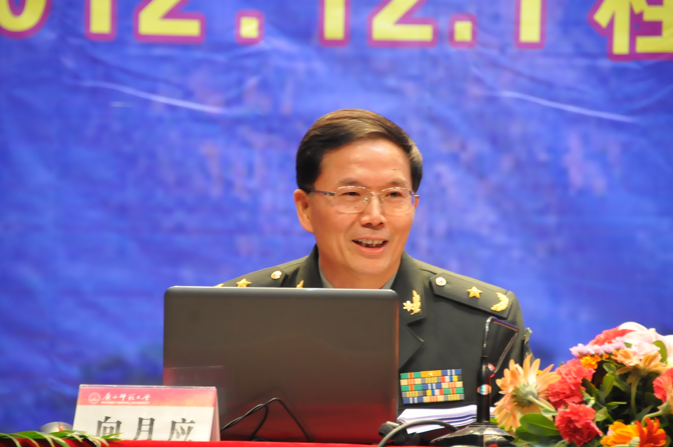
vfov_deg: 5.4
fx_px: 4761
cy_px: 224
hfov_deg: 8.1
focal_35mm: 255
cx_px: 336
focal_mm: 170
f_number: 5.6
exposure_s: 1/40
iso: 1600
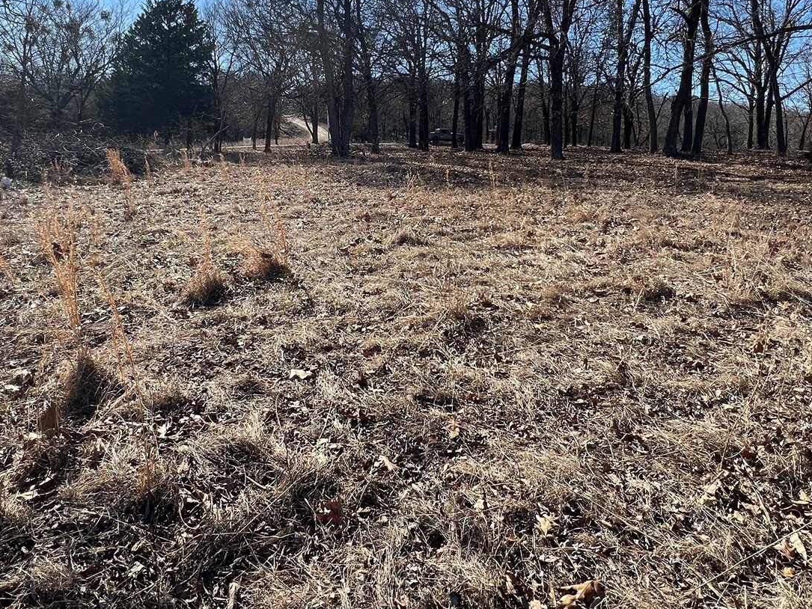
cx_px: 394
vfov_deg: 56.6
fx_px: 540
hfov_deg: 73.9
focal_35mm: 23
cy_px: 170
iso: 32
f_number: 1.8
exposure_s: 1/861
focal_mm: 1.57
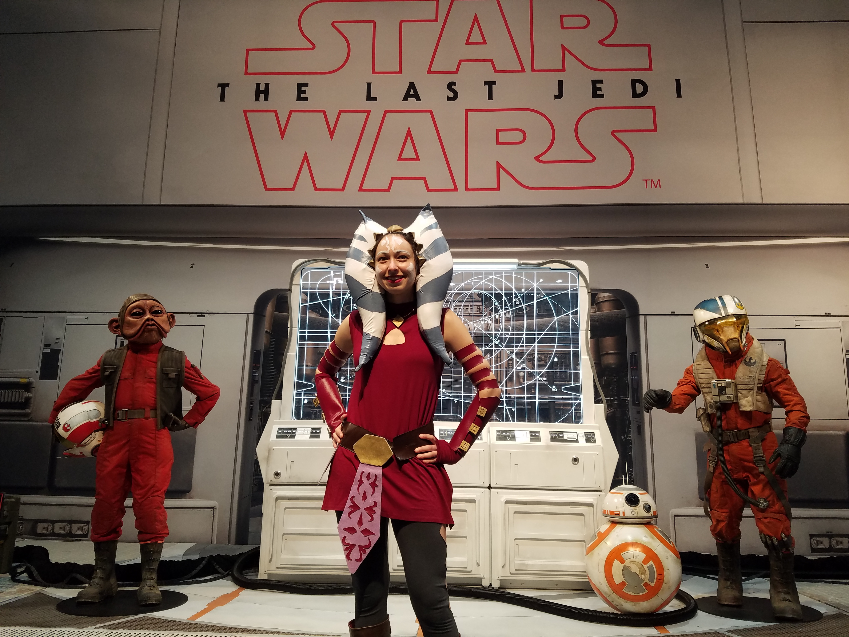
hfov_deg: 67.3
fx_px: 638
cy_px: 318
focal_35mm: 26
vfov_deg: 53.1
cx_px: 424
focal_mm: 4.2
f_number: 1.7
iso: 100
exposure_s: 1/120
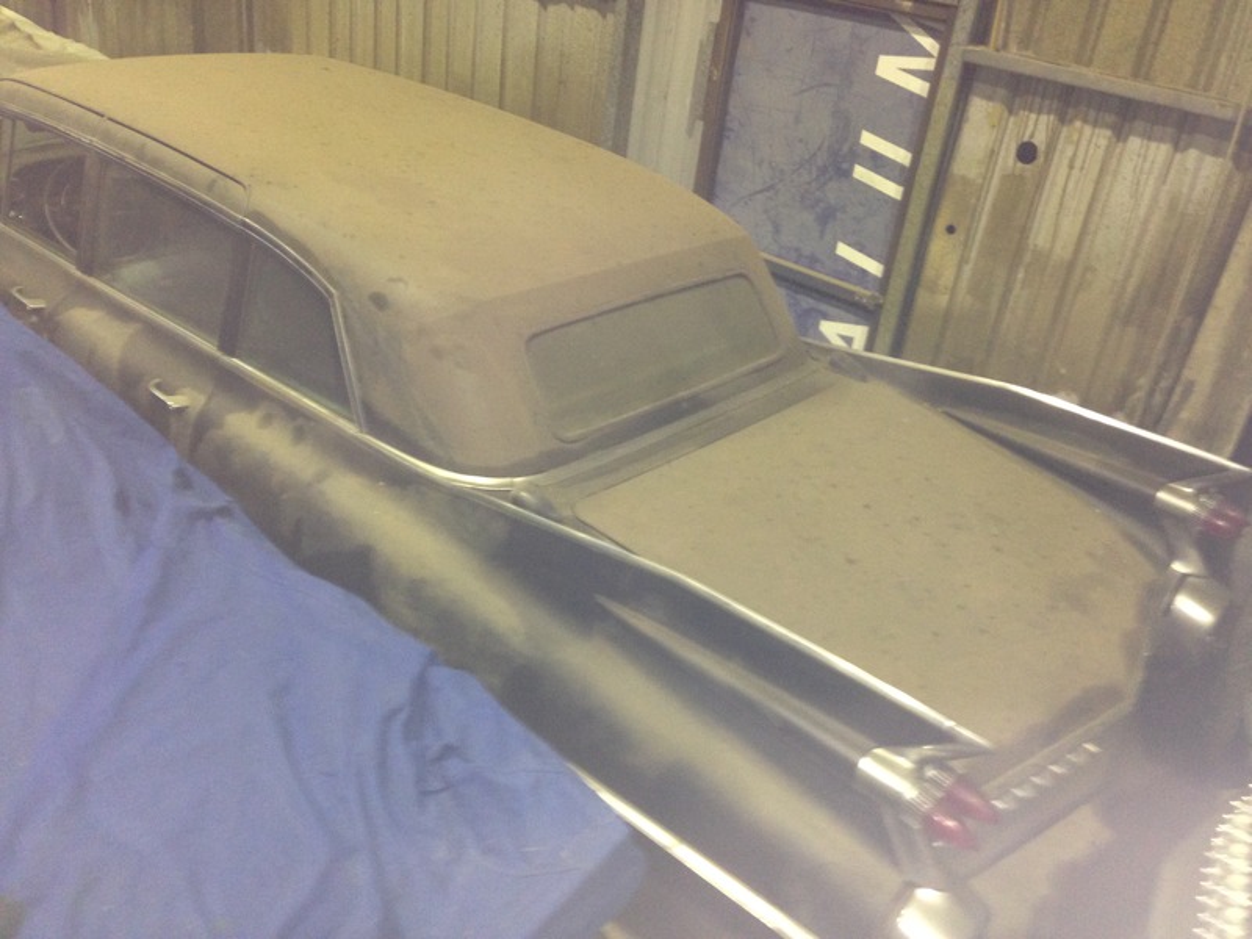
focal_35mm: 33
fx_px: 1194
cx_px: 626
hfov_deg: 55.4
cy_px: 470
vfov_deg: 42.9
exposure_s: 1/20
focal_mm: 4.12
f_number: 2.4
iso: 160
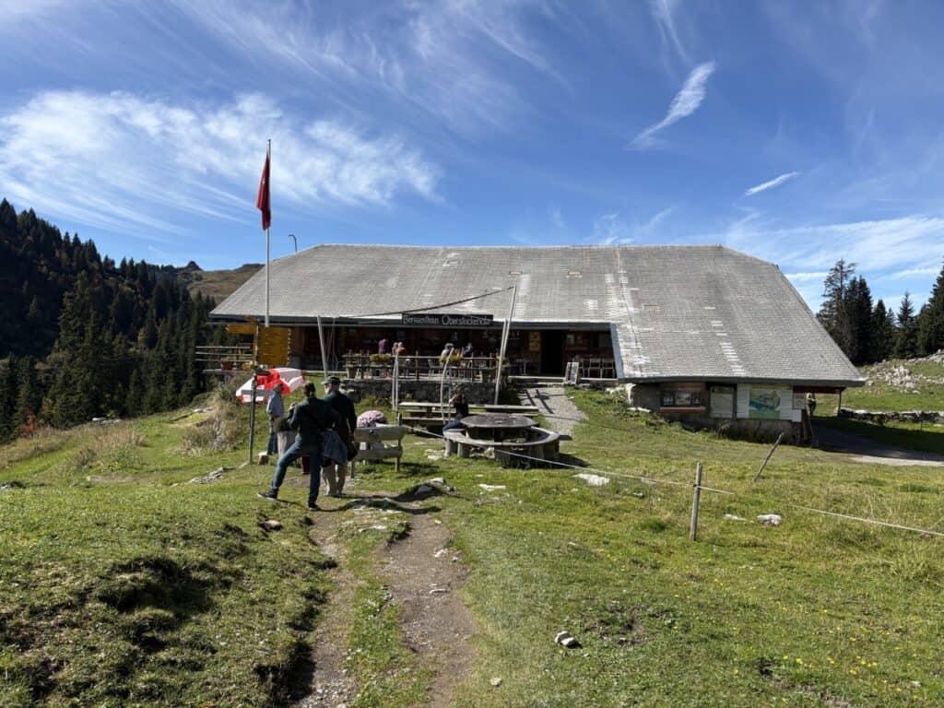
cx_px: 472
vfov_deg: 53.1
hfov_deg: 67.3
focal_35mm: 26
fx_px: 709
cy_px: 354
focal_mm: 5.96
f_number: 1.6
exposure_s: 1/3279
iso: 50
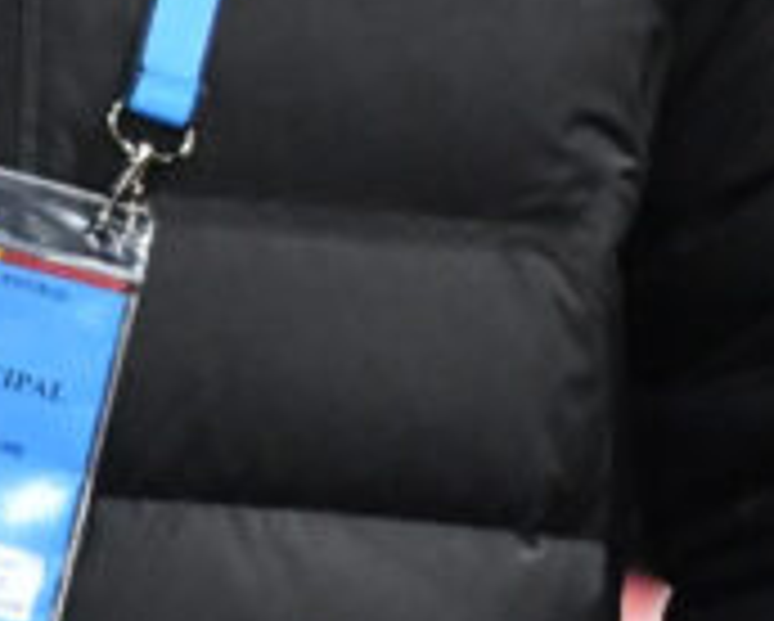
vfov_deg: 0.7
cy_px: -774
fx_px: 54123
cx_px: 212
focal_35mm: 2360
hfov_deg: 0.8
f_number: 5
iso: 3200
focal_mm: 270
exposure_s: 1/640
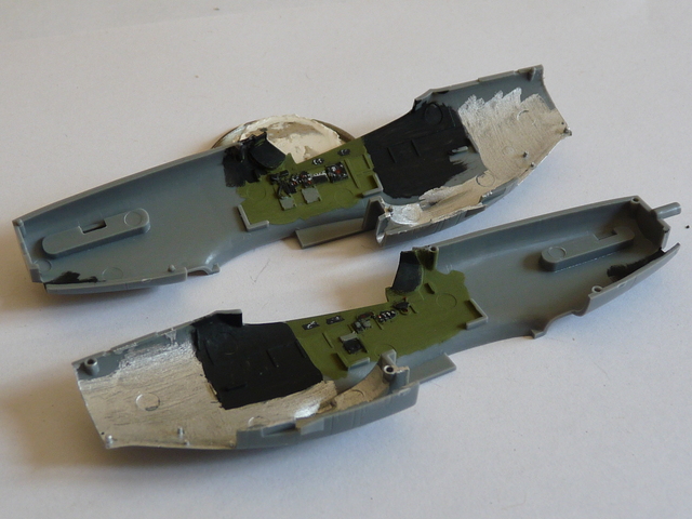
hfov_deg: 34.3
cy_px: 260
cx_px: 346
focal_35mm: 56
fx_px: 1119
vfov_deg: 26.1
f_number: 3
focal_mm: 5.6
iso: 100
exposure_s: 1/50
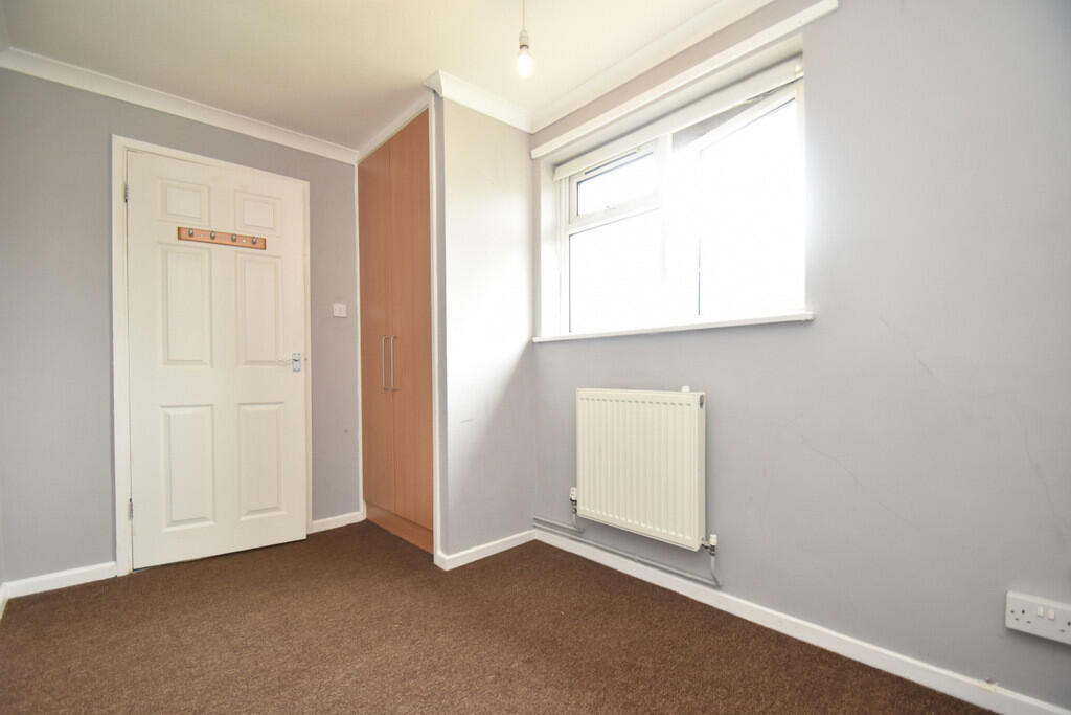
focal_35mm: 15
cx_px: 536
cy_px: 358
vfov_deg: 77.3
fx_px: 446
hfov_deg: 100.4
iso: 800
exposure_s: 1/125
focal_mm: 10
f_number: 4
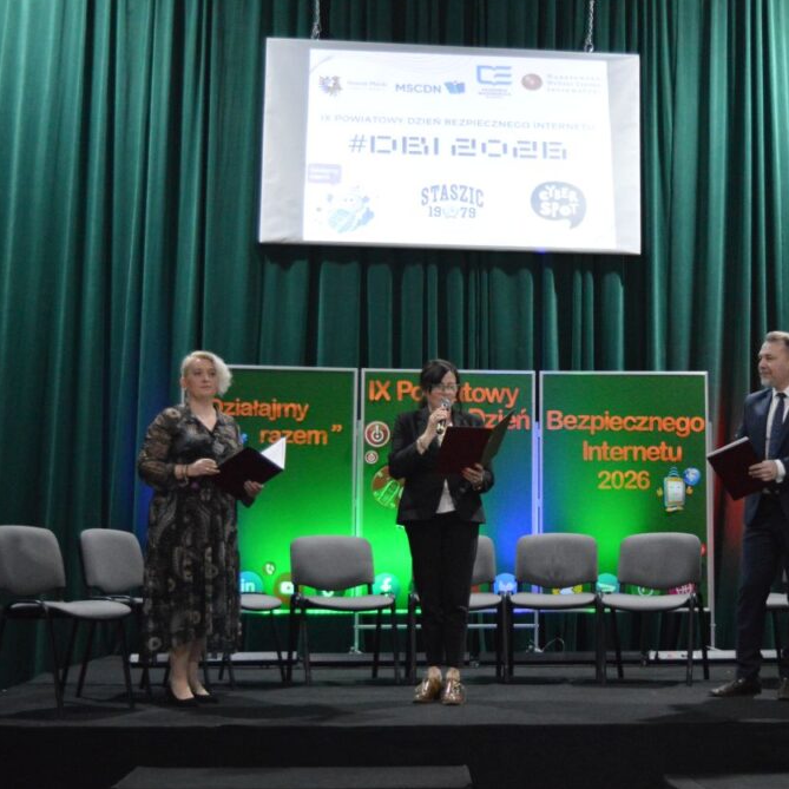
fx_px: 1358
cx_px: 545
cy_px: 392
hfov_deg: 32.1
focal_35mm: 53
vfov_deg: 32.4
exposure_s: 1/160
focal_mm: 27
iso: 3200
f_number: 4
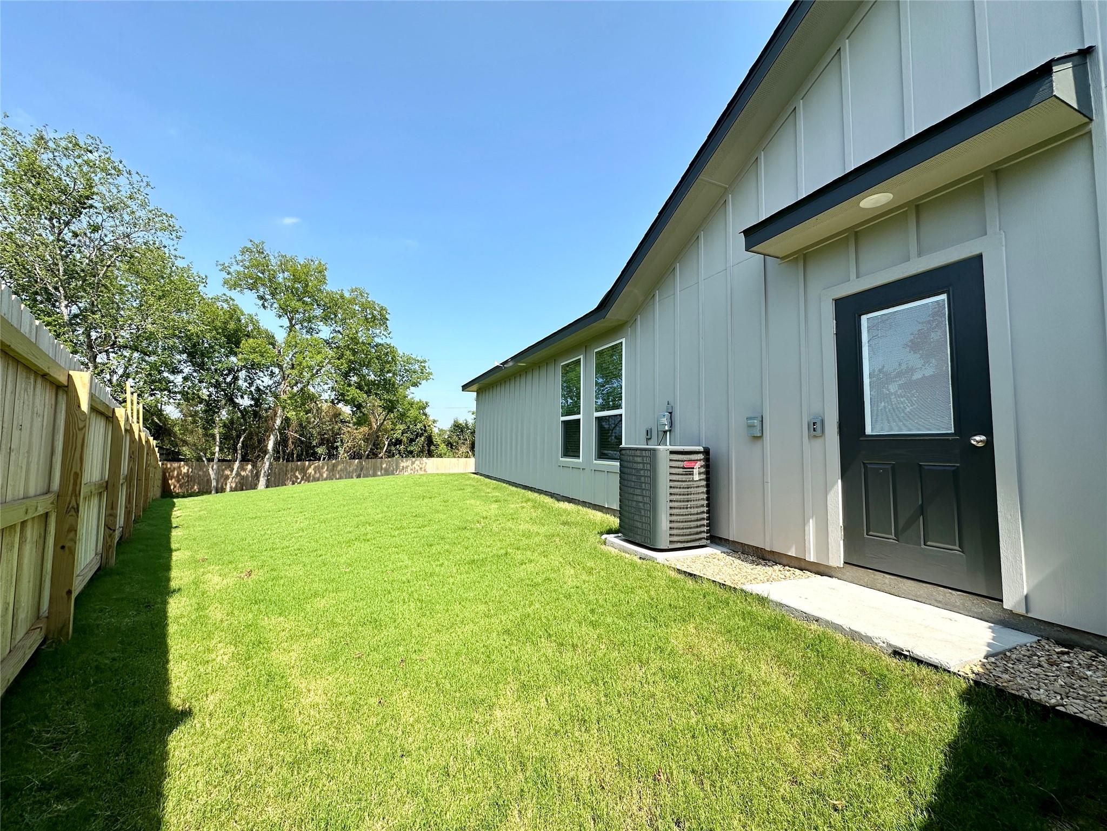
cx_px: 554
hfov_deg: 102.1
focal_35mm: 14
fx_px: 448
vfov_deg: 85.7
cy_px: 416
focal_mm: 2.22
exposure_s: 1/1195
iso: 50
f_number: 2.2
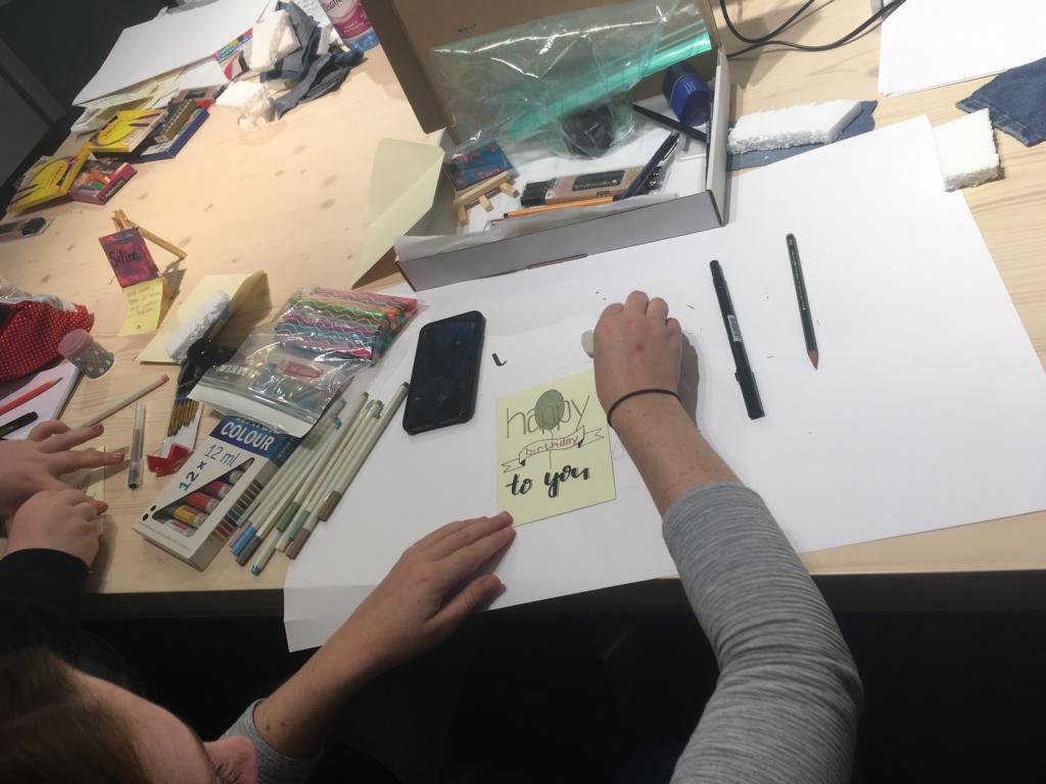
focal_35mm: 29
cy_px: 392
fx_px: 876
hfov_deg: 61.7
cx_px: 523
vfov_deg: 48.2
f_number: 2.2
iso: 32
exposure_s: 1/100
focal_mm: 4.15
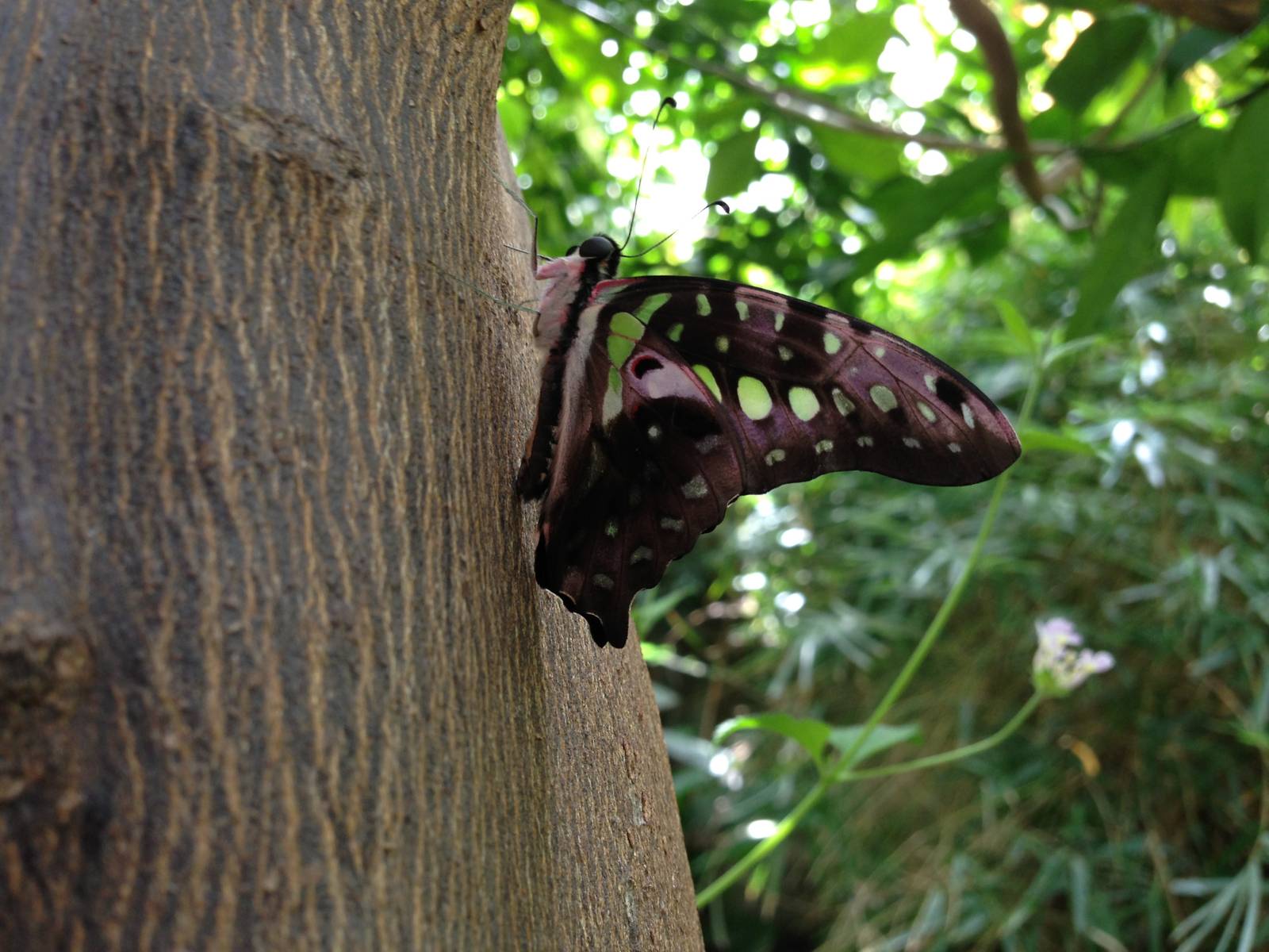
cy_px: 476
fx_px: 1210
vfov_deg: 42.9
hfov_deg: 55.4
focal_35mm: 33
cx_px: 634
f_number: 2.4
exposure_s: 1/20
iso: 64
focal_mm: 4.13
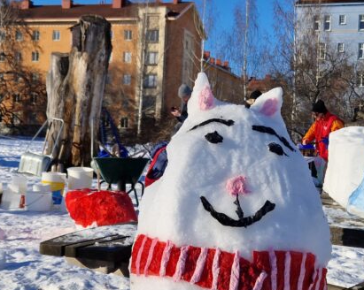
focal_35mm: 56
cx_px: 202
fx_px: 603
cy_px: 155
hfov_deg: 33.6
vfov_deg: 27.1
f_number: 1.8
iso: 50
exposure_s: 1/2472
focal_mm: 5.4
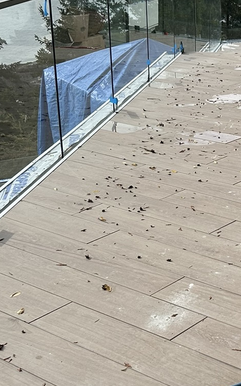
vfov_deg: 27.5
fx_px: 789
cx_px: 226
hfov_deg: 17.1
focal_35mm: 75
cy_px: 209
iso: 50
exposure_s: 1/3077
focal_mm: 5.7
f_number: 1.5
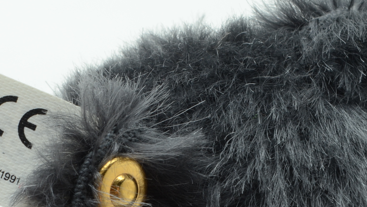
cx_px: 44
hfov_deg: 13.2
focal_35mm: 162
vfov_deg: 7.5
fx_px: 1576
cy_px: 196
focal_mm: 55
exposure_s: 1/125
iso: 400
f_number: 20
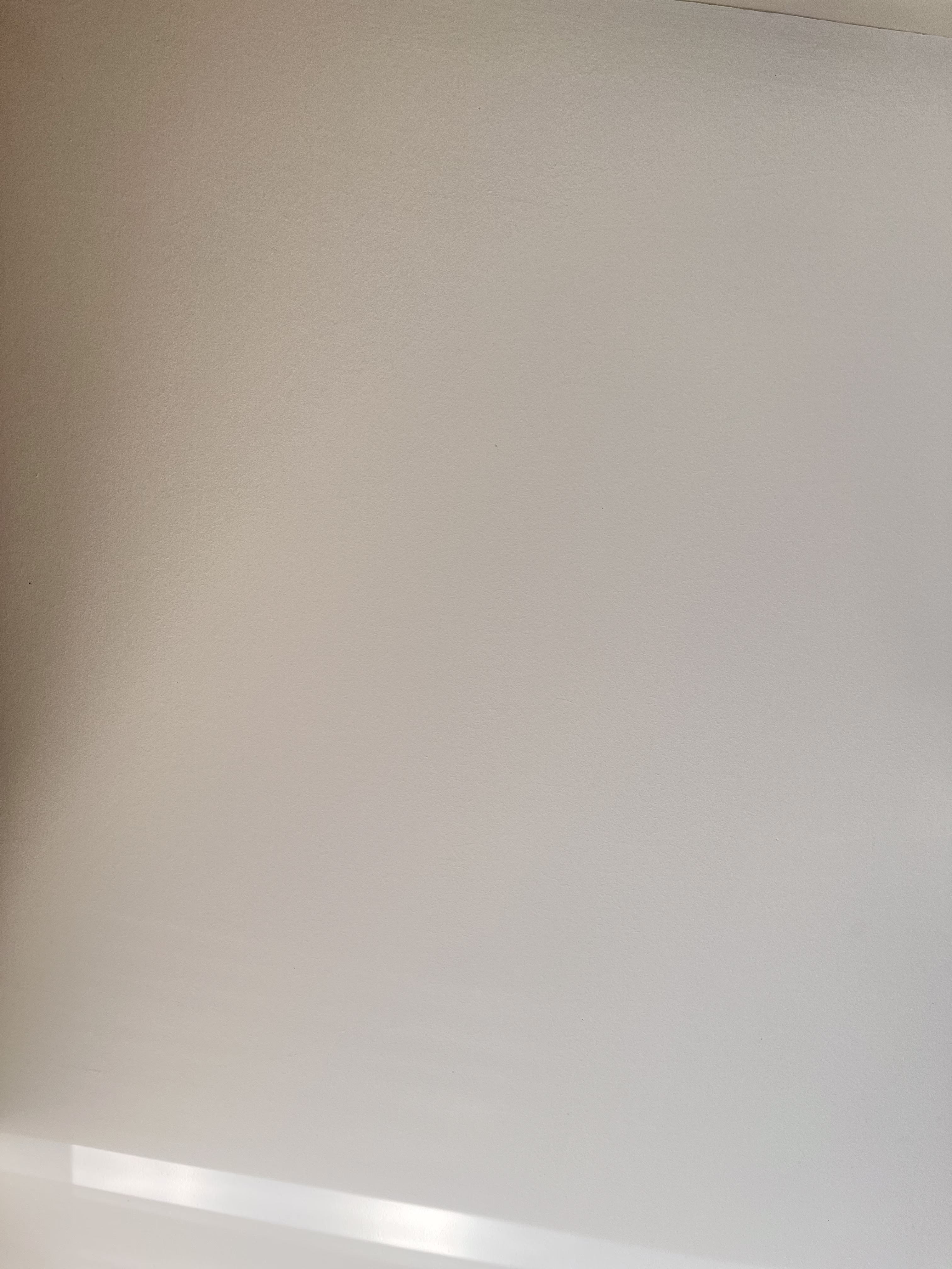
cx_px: 476
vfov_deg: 67.3
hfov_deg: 53.1
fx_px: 953
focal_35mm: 26
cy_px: 634
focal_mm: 5.1
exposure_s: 1/170
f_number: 1.6
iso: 50
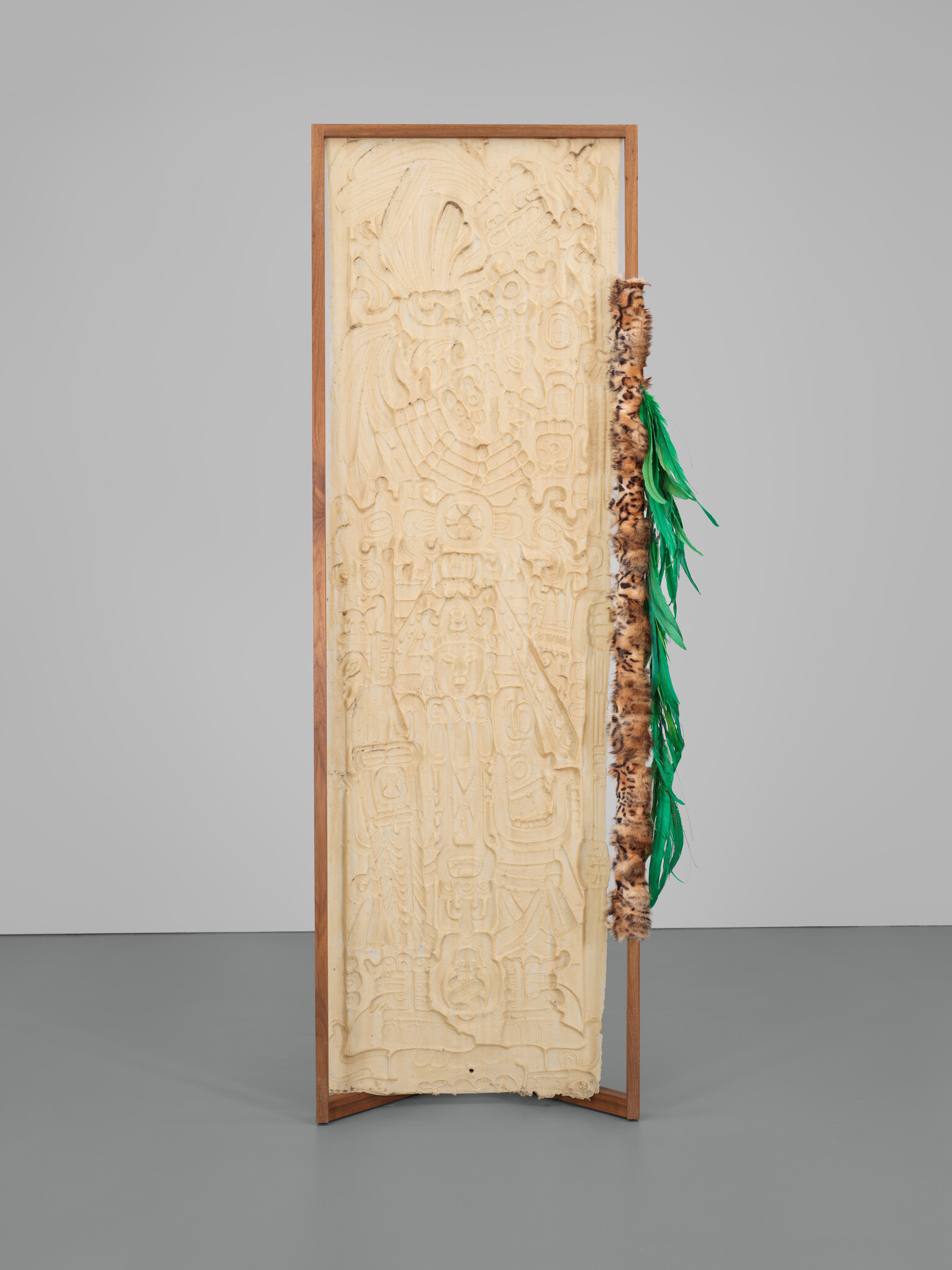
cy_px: 635
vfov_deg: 37.5
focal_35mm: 51
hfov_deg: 28.6
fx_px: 1870
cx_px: 476
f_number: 8
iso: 64
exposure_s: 1/125
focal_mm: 80
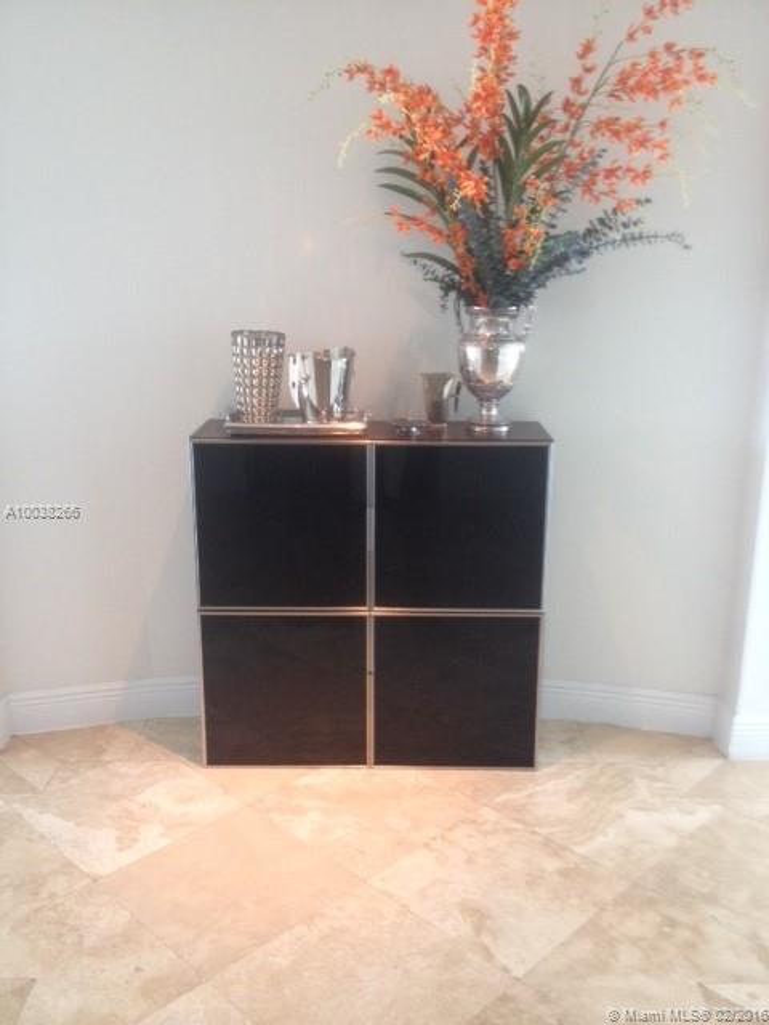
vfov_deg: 52.6
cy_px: 512
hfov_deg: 40.7
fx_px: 1037
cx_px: 384
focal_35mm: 35
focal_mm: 4.28
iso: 125
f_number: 2.4
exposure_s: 1/20
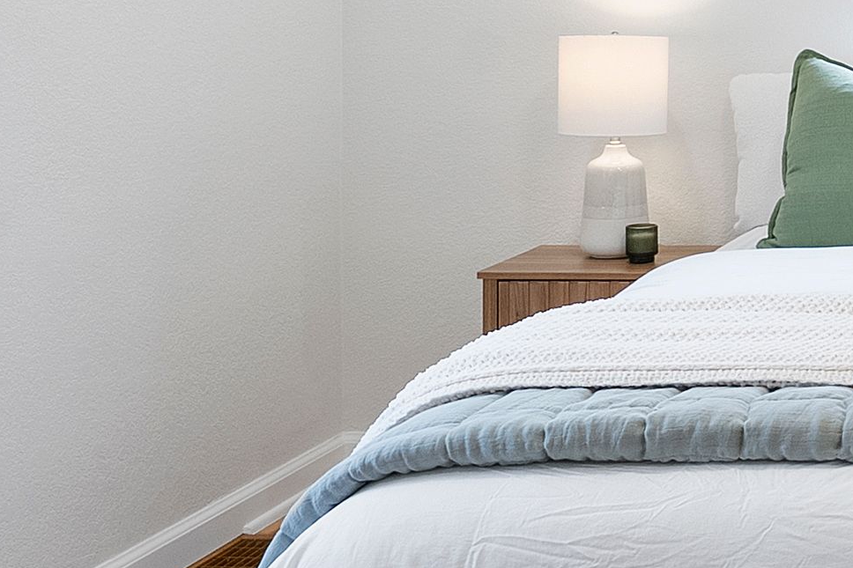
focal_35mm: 57
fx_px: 1350
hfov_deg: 29.7
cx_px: 1042
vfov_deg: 23.0
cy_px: 33
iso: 640
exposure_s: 1/25
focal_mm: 13
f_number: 8
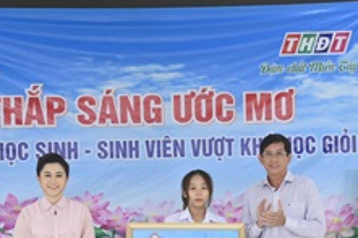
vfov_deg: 9.2
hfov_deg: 13.8
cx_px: 206
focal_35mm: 149
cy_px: 215
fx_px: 1481
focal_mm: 66
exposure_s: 1/100
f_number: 4
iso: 1000
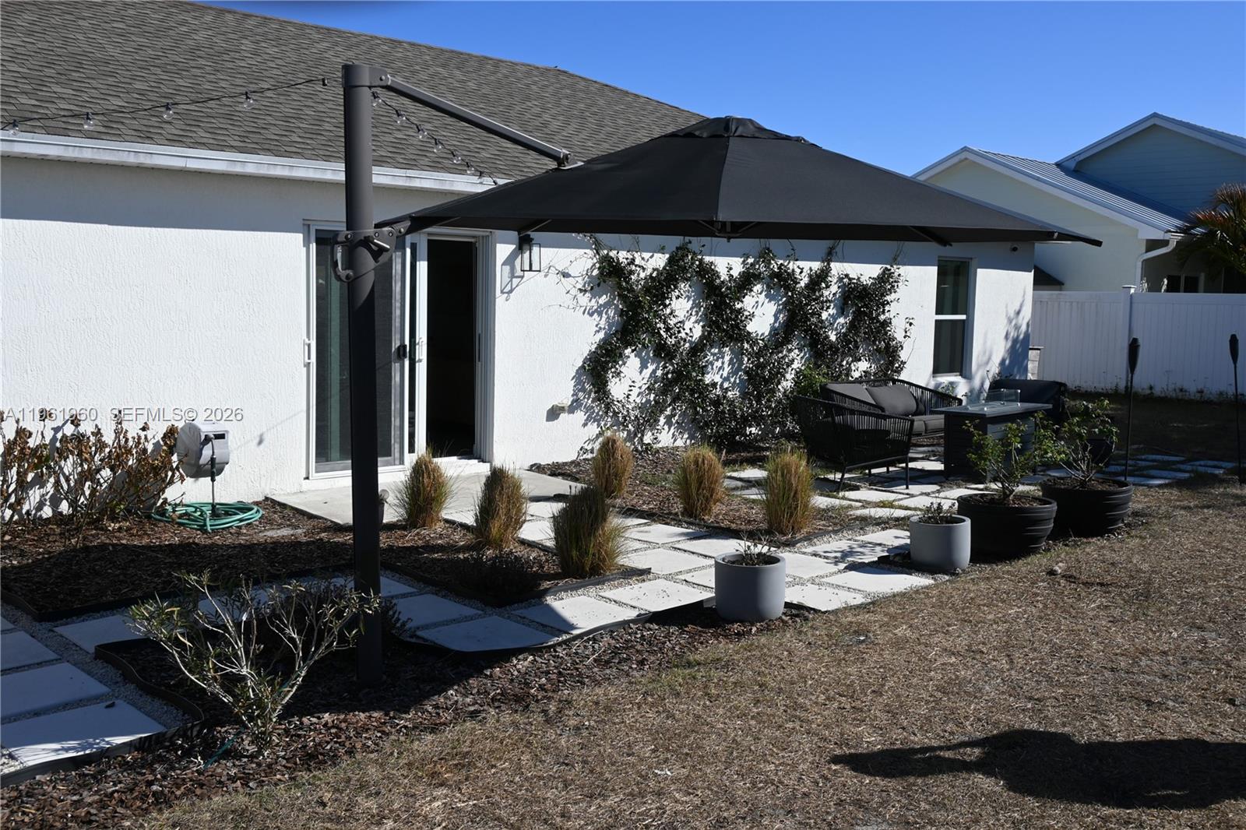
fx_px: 1168
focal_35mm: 34
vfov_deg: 39.1
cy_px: 415
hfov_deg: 56.2
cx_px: 623
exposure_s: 1/500
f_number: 8
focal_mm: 22.5
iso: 100
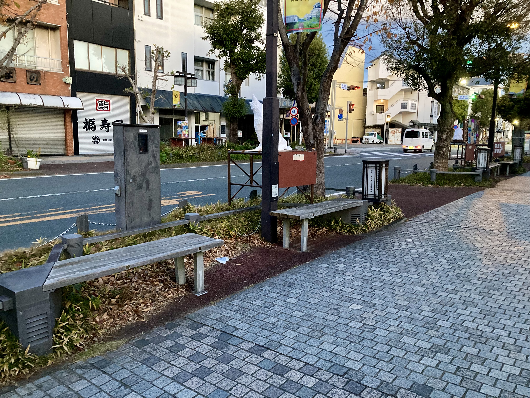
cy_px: 199
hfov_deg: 63.4
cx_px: 265
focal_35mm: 28
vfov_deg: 49.7
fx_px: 429
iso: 640
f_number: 1.8
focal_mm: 3.99
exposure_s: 1/30
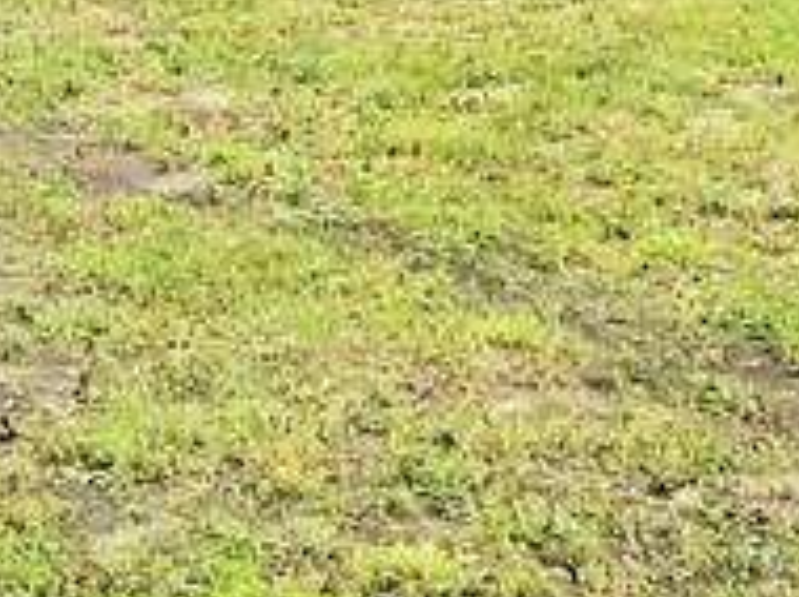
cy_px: -580
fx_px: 3481
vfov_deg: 9.2
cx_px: -374
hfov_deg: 12.5
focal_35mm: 151
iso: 20
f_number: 1.8
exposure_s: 1/2457
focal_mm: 3.99
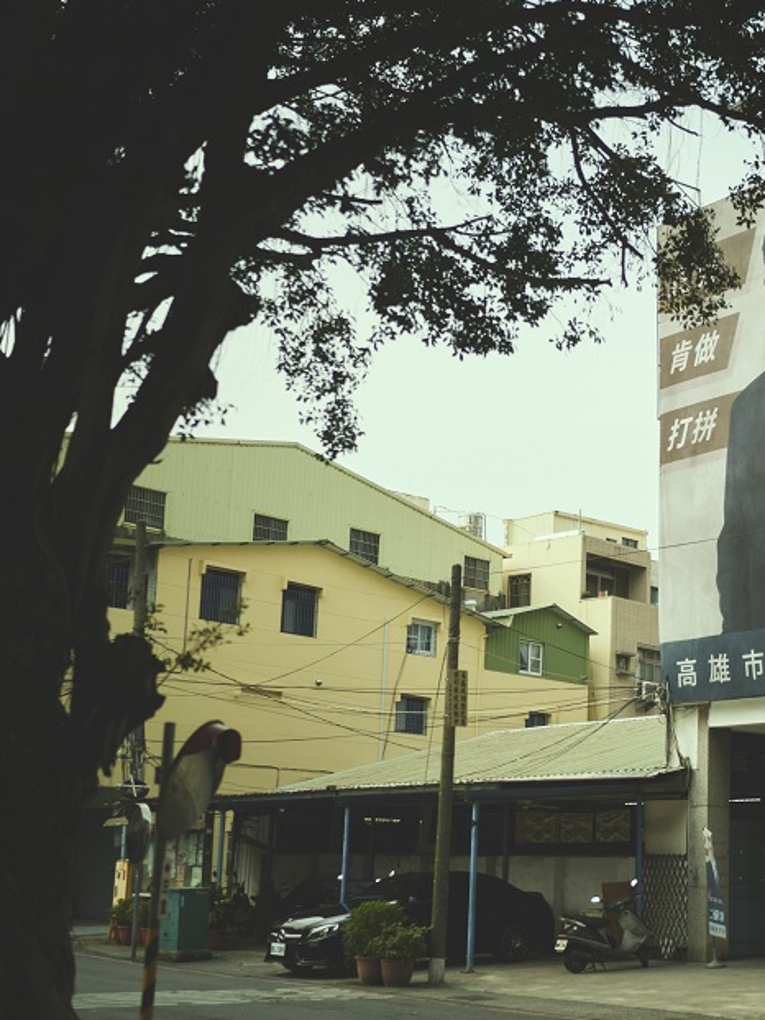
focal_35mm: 51
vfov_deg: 37.5
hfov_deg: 27.3
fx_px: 1502
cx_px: 723
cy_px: 508
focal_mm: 35
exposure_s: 1/2000
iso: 100
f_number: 1.4
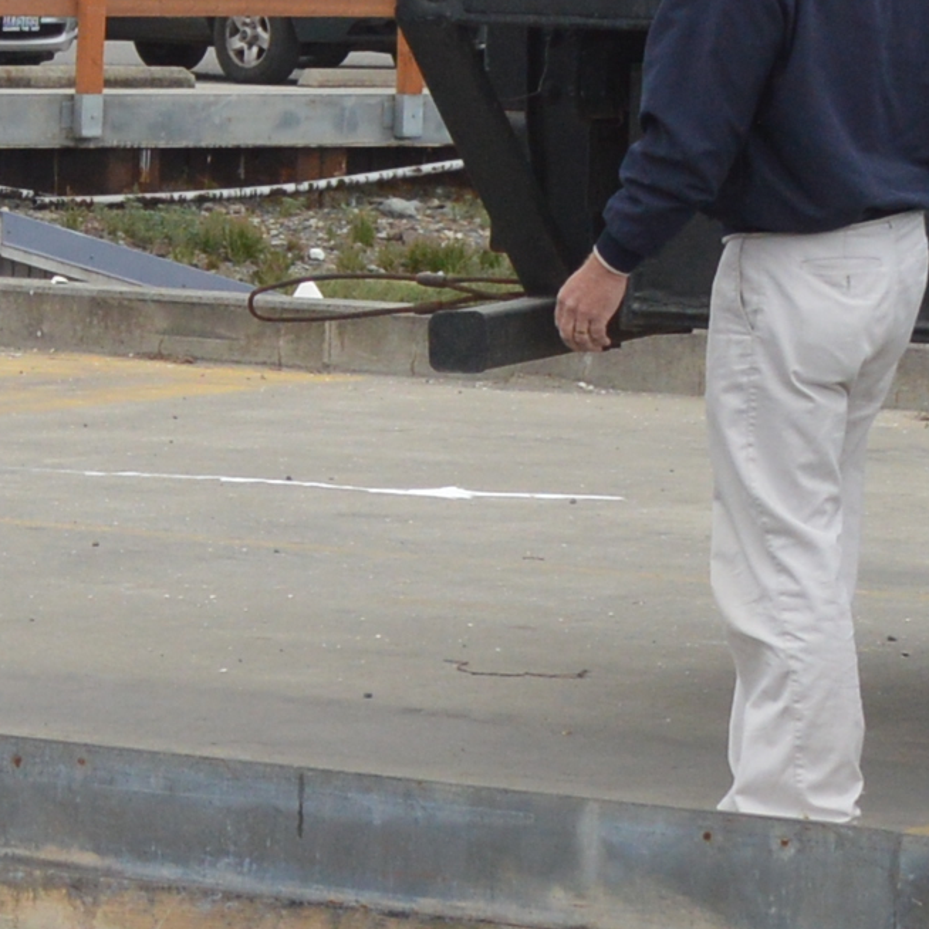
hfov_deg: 7.0
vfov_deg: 7.1
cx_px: -291
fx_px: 7469
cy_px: 41
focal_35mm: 246
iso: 400
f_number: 5.6
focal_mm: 28
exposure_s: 1/1250
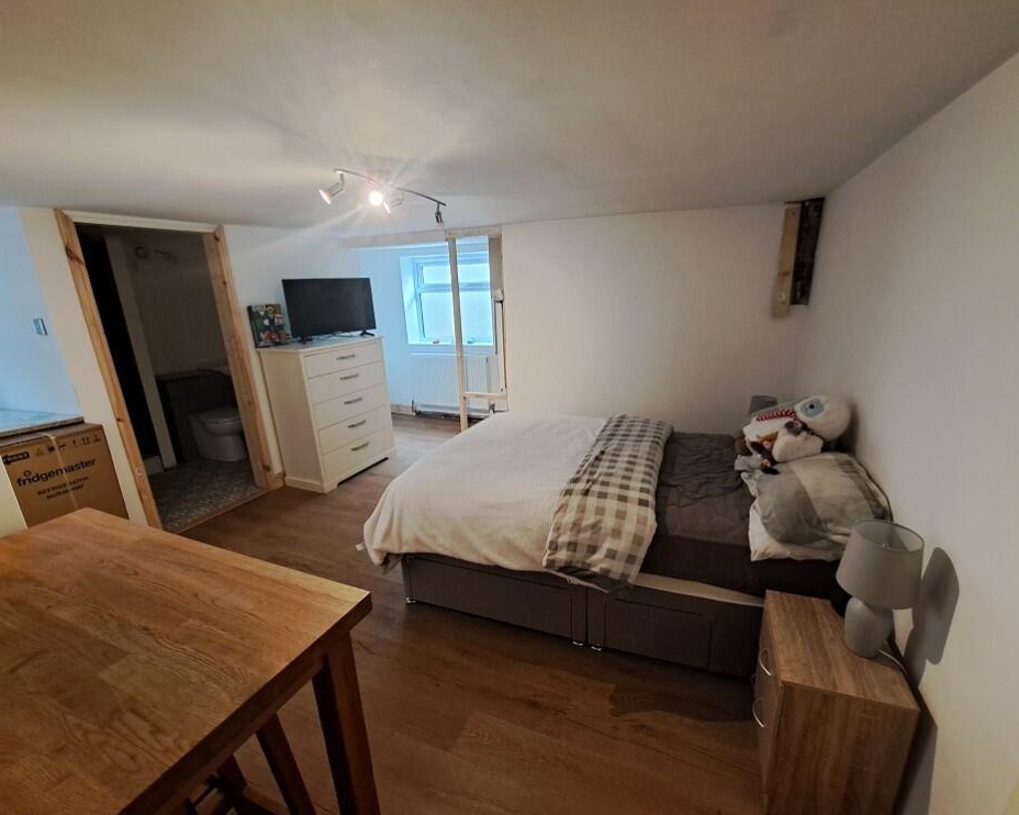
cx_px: 531
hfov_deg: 100.7
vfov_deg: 88.0
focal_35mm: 14
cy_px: 411
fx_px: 422
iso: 200
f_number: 2.2
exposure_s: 1/50
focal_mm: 1.74
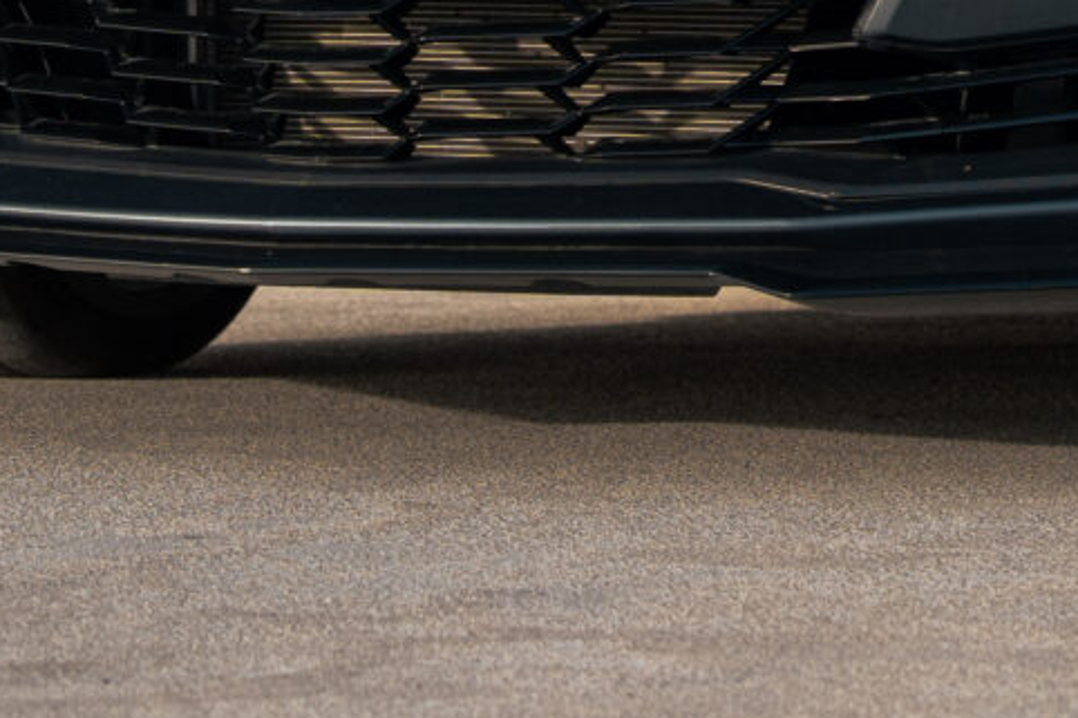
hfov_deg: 5.5
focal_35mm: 372
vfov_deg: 3.7
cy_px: -258
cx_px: 1120
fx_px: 11135
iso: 100
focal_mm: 70
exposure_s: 1/400
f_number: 2.8
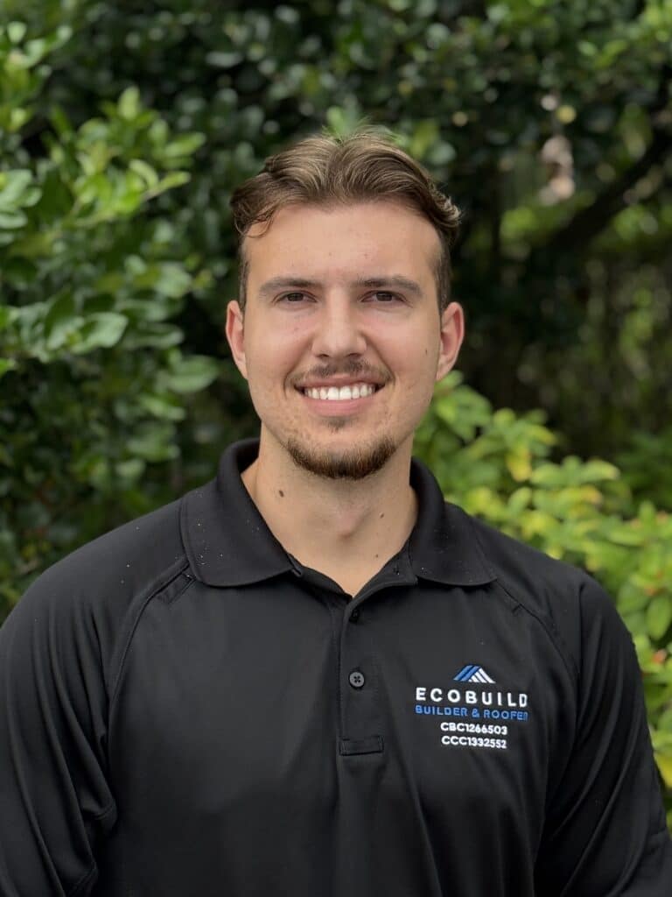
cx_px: 336
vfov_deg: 39.7
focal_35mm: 48
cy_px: 448
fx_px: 1242
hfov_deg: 30.3
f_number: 1.78
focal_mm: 6.76
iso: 64
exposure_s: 1/1353
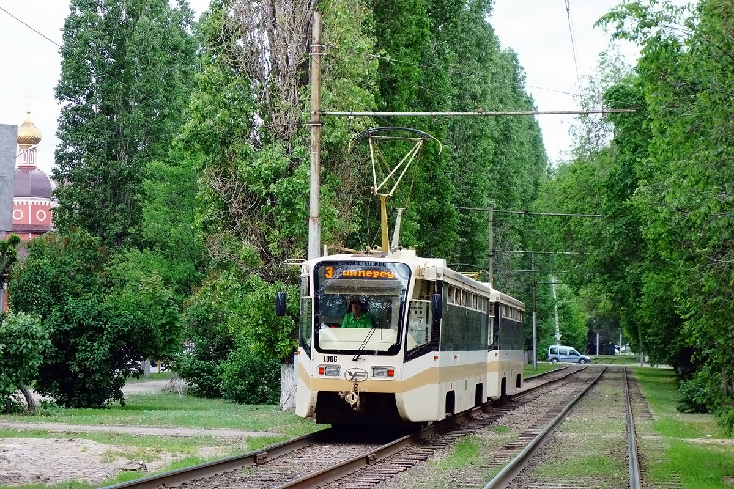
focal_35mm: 93
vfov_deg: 14.7
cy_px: 244
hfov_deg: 21.9
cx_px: 367
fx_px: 1896
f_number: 4.9
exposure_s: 1/500
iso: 320
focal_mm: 34.59
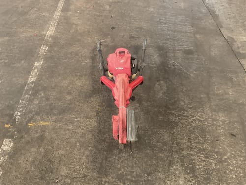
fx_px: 206
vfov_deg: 48.2
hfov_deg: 61.7
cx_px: 123
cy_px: 92
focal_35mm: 29
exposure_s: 1/33
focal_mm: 3
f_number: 1.8
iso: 320
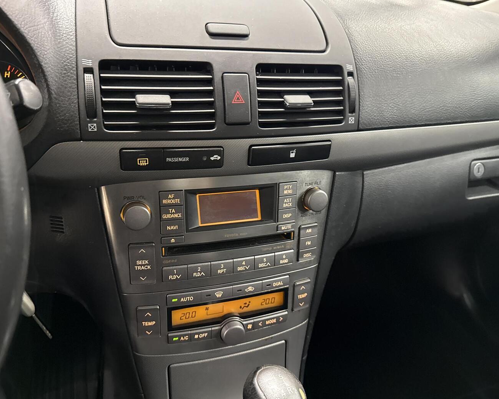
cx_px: 240
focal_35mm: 26
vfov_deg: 54.9
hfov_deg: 66.0
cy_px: 195
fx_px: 384
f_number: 1.78
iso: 1000
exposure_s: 1/38
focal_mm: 6.76
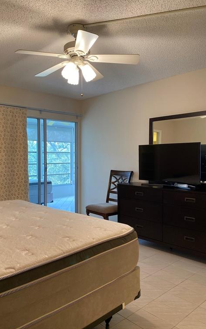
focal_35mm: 28
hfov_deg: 44.3
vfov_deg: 66.5
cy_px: 165
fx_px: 252
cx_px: 83
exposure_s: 1/120
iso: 125
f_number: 1.8
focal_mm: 4.25
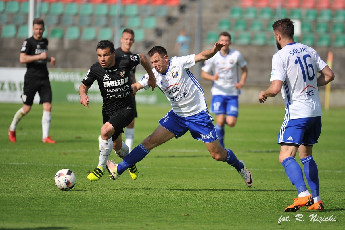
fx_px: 3641
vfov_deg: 3.6
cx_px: 172
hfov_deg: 5.4
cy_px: 115
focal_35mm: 380
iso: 400
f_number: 4
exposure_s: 1/3200
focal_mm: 380
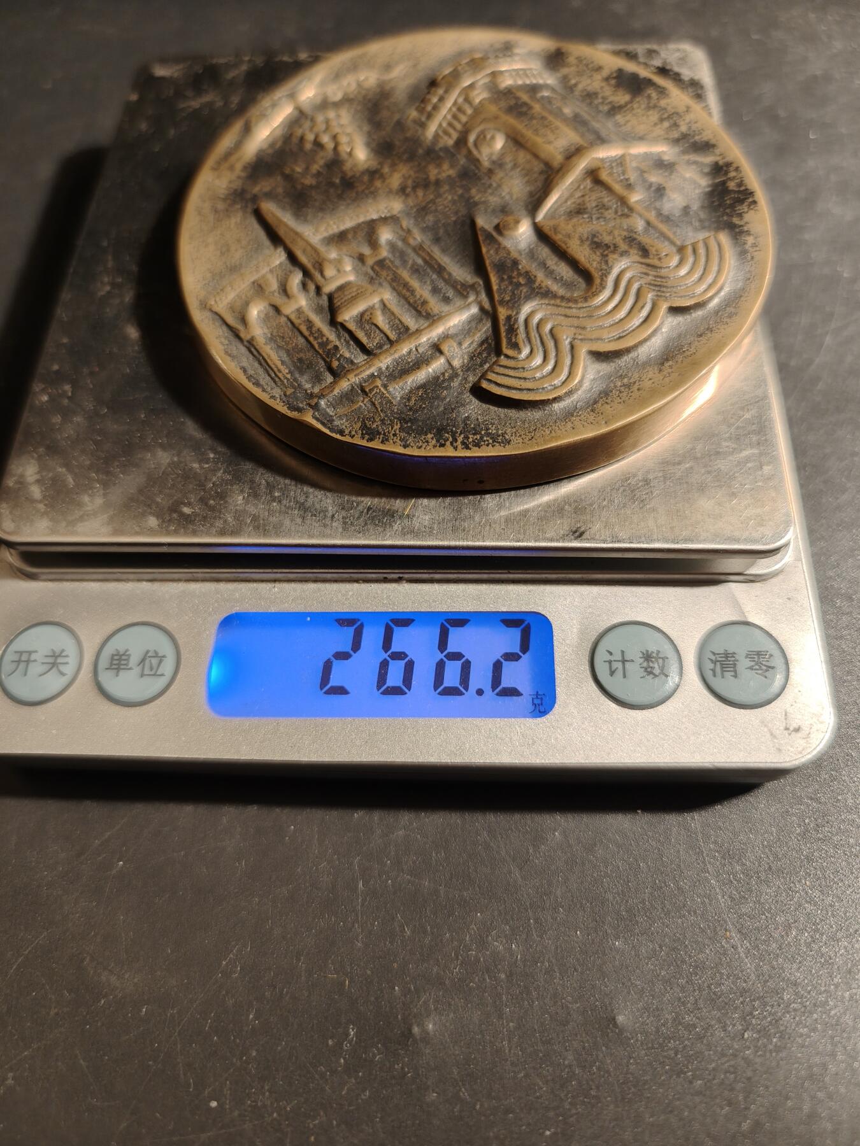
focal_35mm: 23
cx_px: 430
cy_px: 573
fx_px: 762
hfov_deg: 58.9
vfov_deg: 73.9
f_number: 1.6
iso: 250
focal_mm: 6.06
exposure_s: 1/186
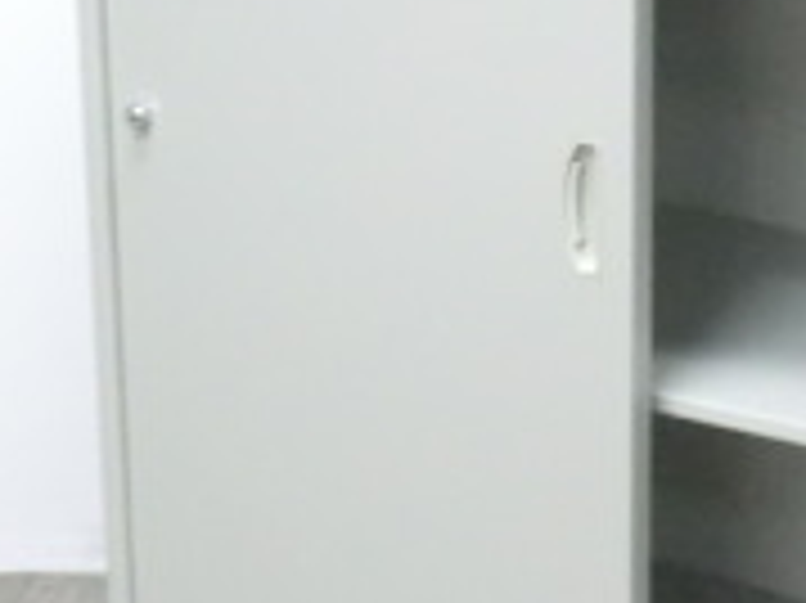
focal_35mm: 136
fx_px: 3165
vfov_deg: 10.9
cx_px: 738
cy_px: 108
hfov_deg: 14.4
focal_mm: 6.9
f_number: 3.9
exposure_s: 1/30
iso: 800
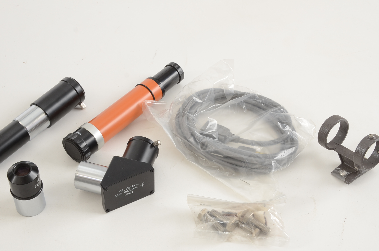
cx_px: 179
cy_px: 139
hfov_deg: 32.9
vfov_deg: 22.1
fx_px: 641
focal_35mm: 61
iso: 200
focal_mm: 34
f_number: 10
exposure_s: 1/125
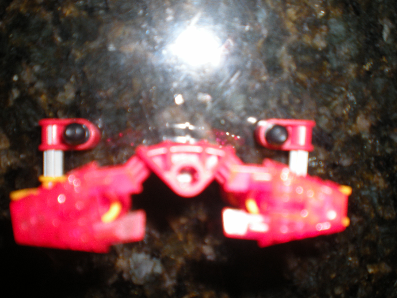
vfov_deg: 37.7
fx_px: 436
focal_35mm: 38
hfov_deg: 49.0
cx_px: 198
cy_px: 149
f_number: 3.1
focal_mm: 6.3
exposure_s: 1/60
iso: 64
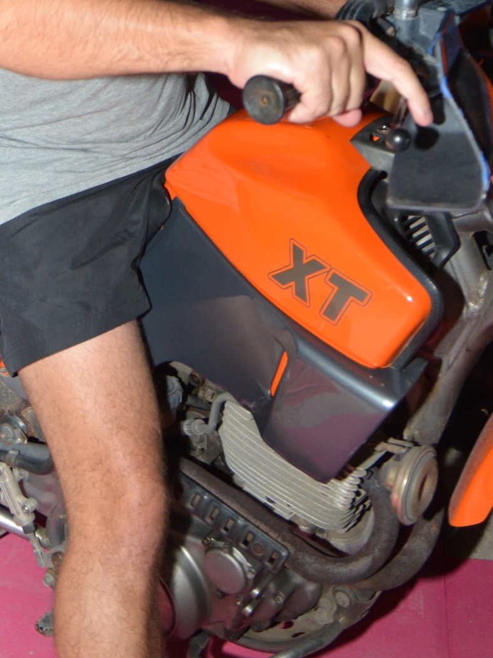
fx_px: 1178
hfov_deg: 23.5
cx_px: 143
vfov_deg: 30.0
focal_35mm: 62
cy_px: 76
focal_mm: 24
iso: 1250
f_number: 5
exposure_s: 1/100
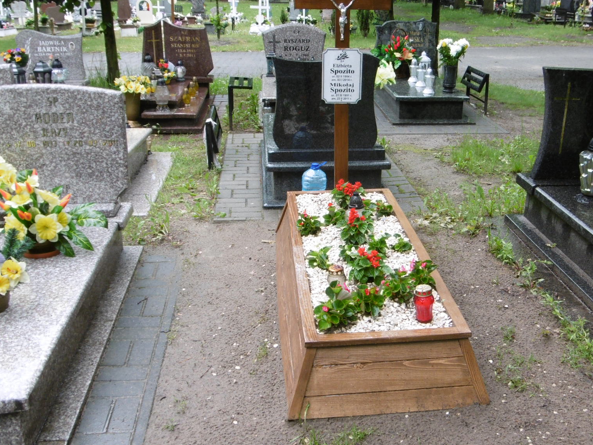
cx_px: 350
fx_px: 737
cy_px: 207
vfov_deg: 33.6
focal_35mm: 43
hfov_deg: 43.7
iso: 100
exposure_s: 1/100
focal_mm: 5.8
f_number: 3.5
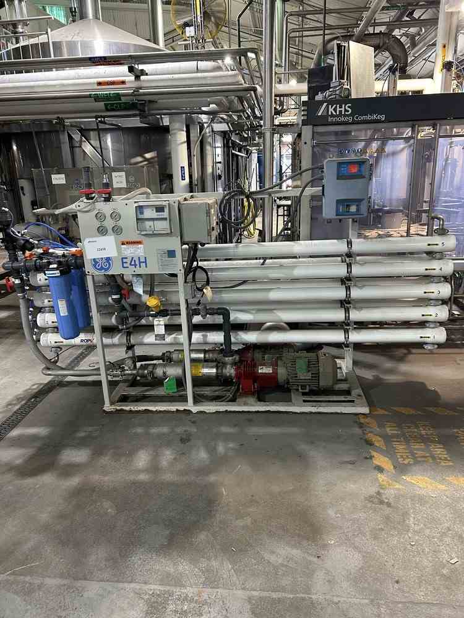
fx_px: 465
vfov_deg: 67.3
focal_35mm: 26
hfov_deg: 53.1
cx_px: 232
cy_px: 309
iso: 125
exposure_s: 1/60
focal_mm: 5.7
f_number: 1.5
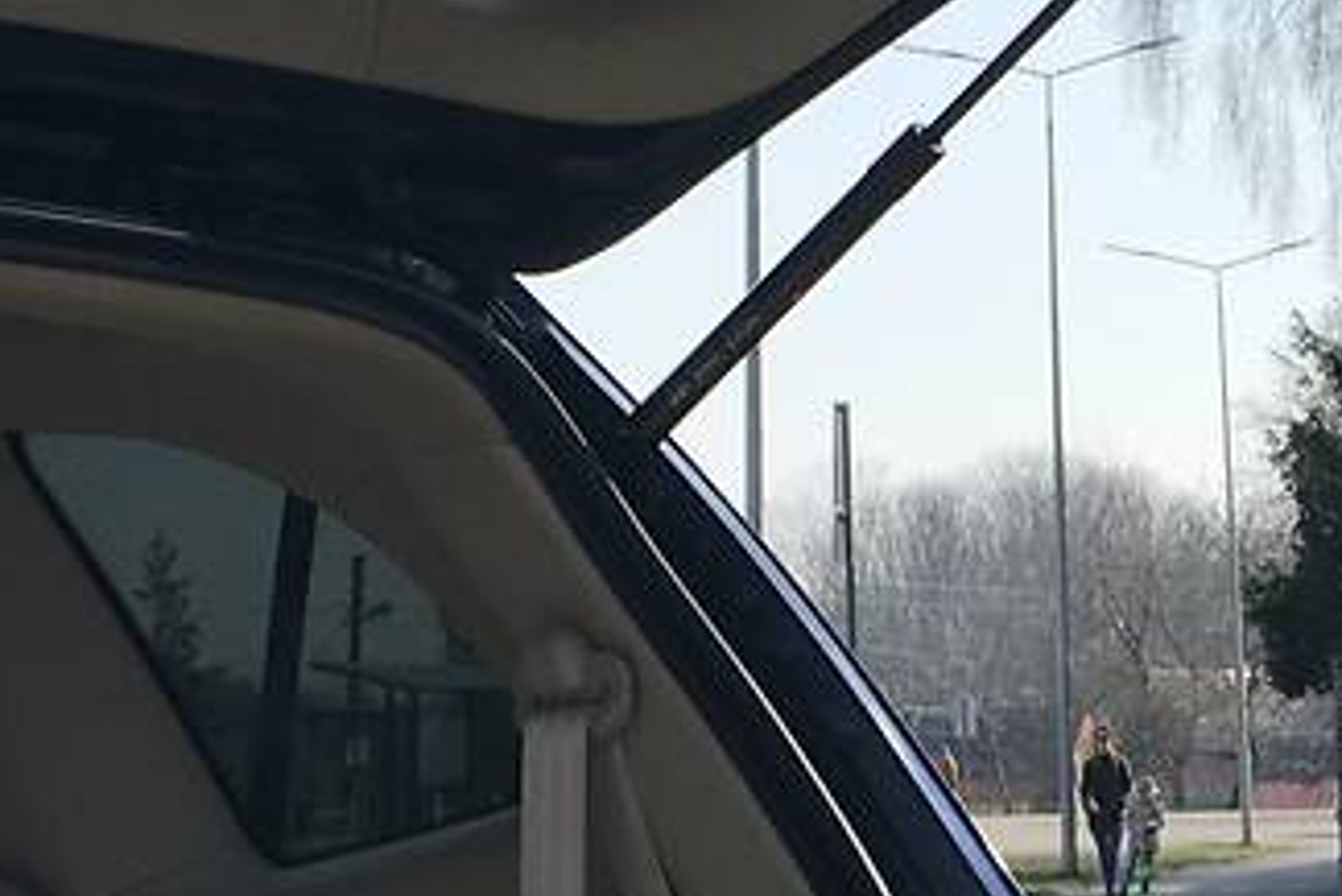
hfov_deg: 14.0
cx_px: 380
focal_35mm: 146
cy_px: -314
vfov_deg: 9.2
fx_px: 5445
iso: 20
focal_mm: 6.6
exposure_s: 1/606
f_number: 2.8
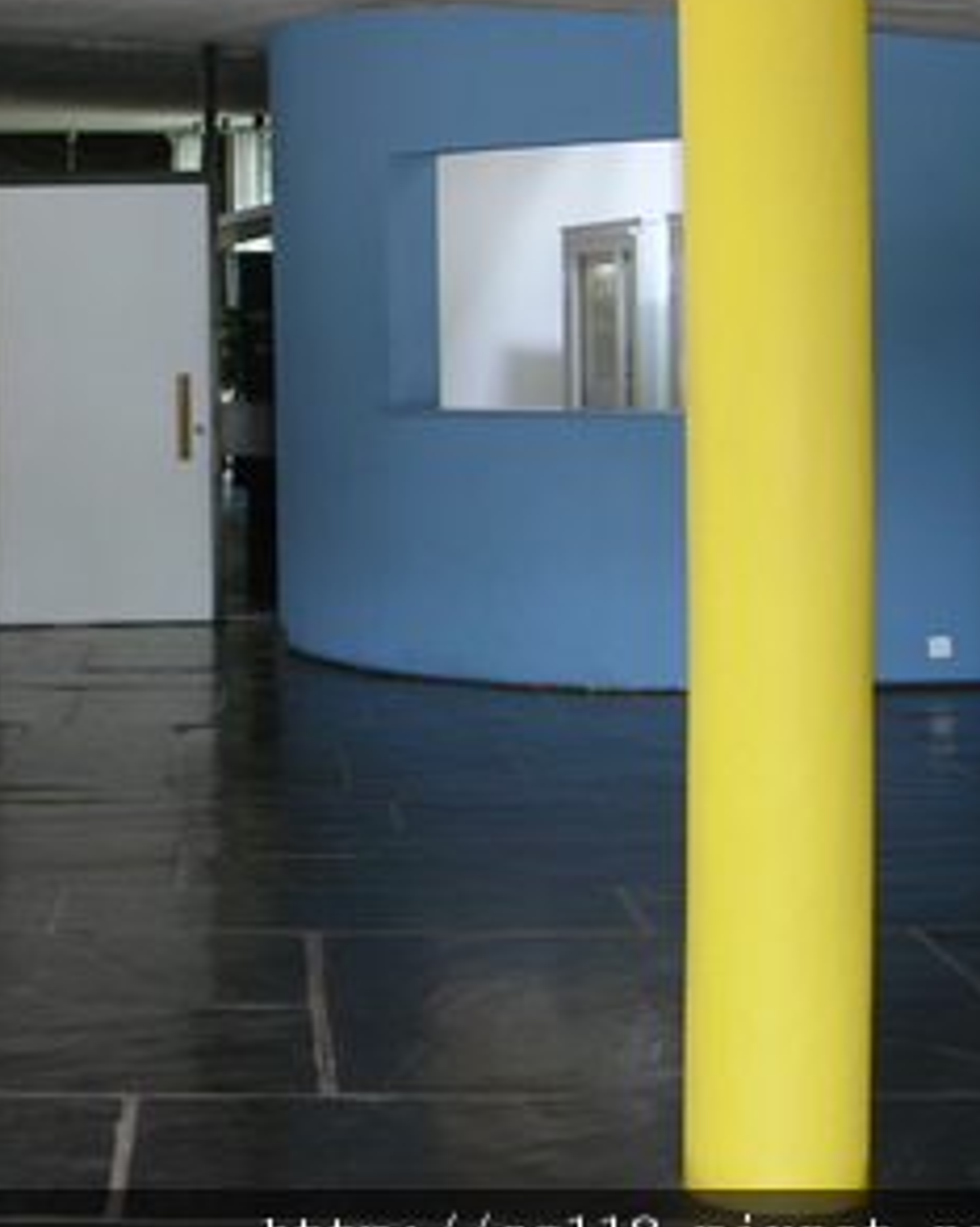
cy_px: 343
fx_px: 2541
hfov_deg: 21.1
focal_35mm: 70
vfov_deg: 26.9
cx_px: 4
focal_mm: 8.9
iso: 100
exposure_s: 1/7.3
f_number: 2.8
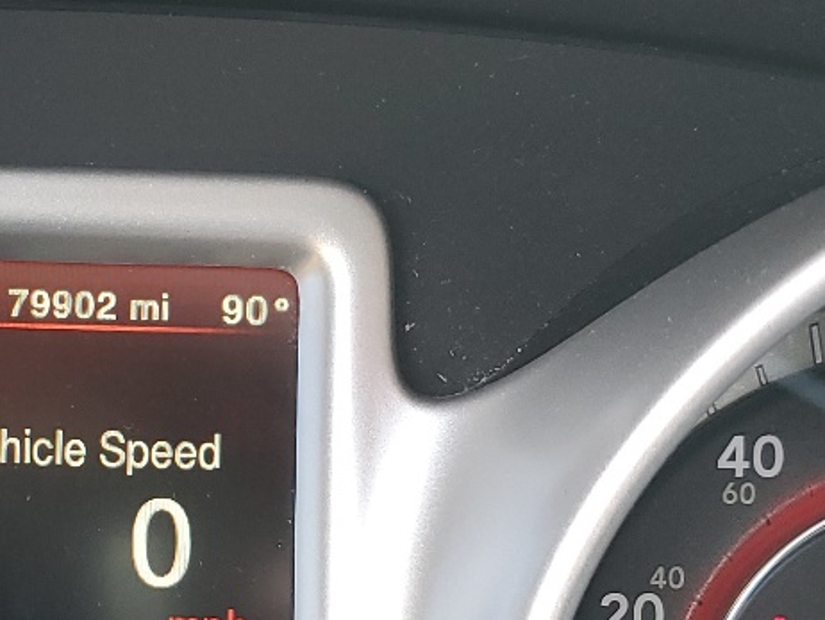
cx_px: 43
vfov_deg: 16.2
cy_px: 543
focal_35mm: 90
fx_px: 2146
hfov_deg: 21.2
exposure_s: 1/120
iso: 57
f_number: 1.5
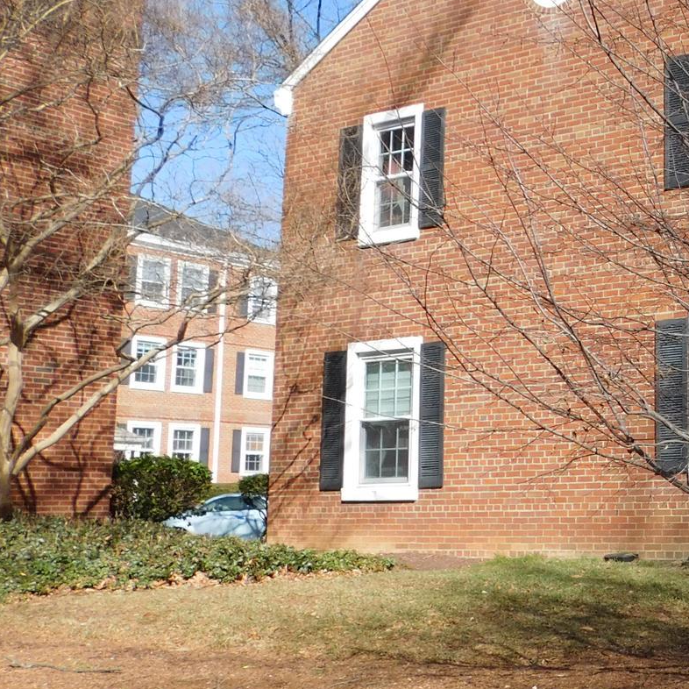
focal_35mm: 53
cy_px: 337
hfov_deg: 27.6
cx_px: 864
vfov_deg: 32.2
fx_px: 1194
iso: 125
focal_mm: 4
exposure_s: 1/1000
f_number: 3
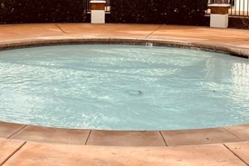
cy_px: 6
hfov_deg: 31.8
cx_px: 99
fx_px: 435
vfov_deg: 20.9
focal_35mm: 63
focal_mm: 4.2
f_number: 1.6
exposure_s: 1/4464
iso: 32
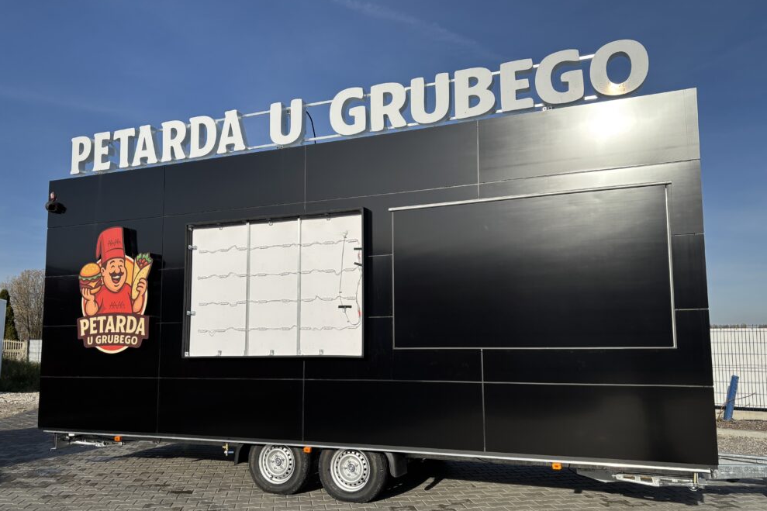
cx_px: 396
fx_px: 596
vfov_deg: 46.3
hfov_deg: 65.5
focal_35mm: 28
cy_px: 281
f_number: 1.6
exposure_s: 1/5348
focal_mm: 5.96
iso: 50
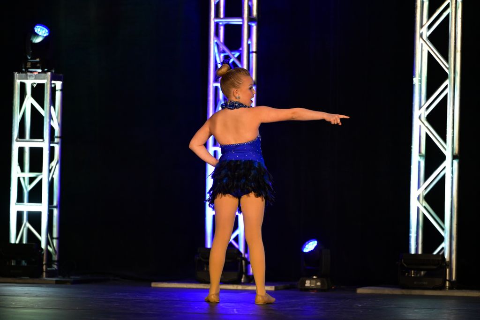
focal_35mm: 180
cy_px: 160
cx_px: 240
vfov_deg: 7.6
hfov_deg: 11.4
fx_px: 2400
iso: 4000
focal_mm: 180
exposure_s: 1/800
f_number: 2.8
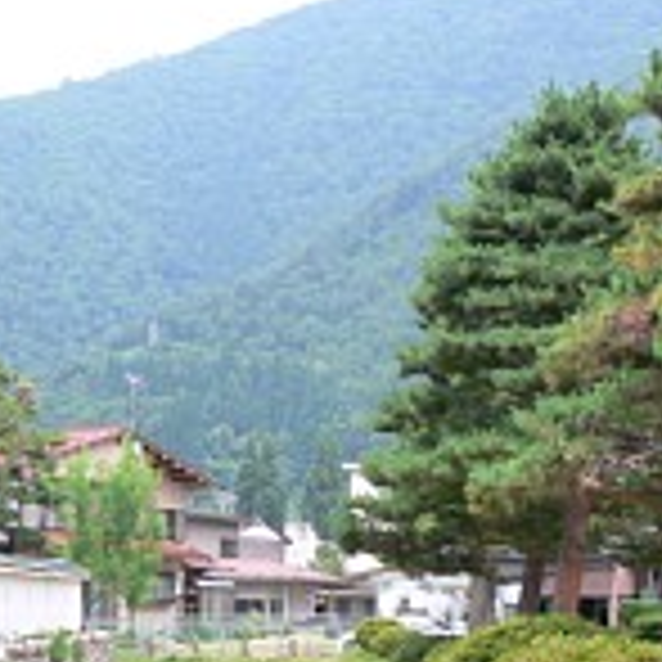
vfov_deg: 20.2
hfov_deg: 18.9
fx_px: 1817
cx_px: -234
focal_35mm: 84
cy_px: 612
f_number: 5.6
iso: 80
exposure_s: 1/125
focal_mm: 7.4
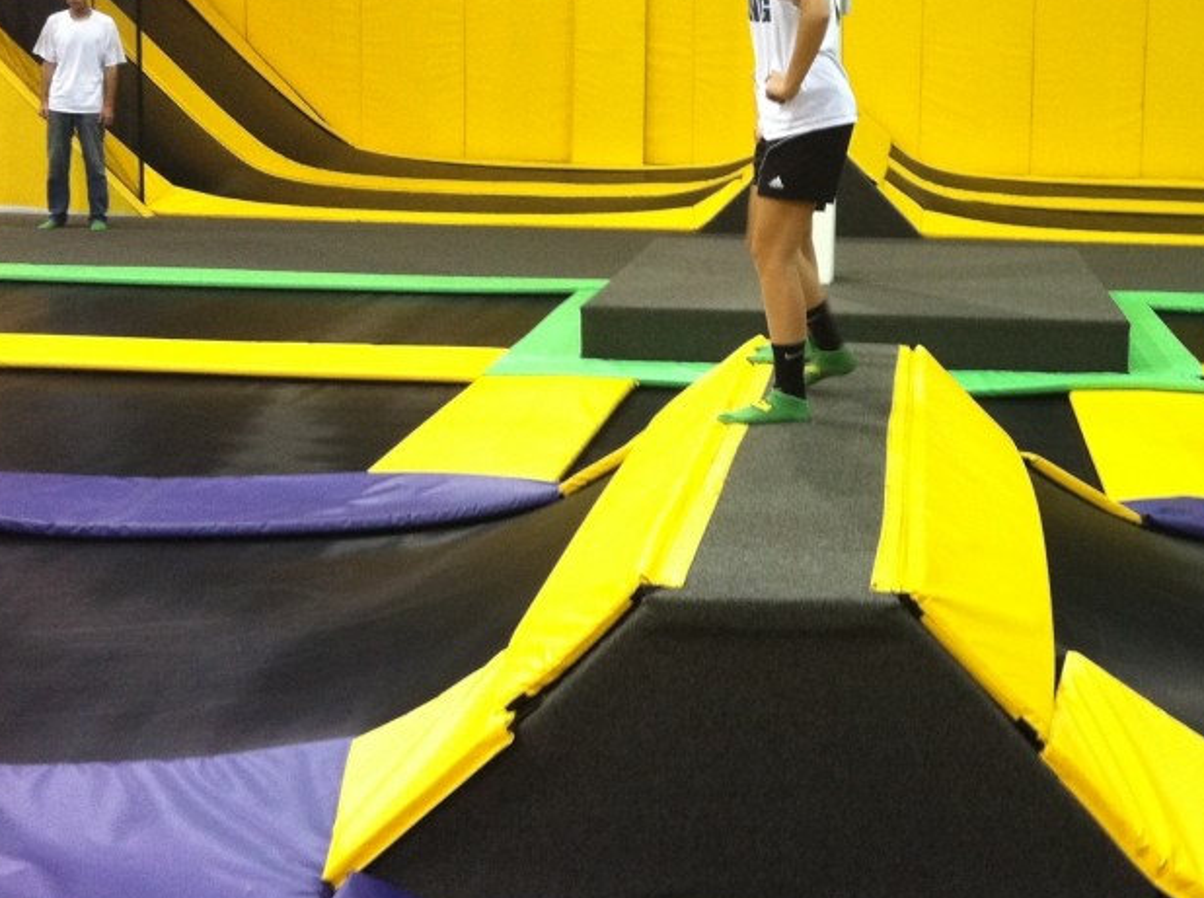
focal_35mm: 58
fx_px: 2013
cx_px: 922
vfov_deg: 24.8
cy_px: 201
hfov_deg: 32.6
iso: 200
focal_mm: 3.85
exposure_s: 1/15
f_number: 2.8
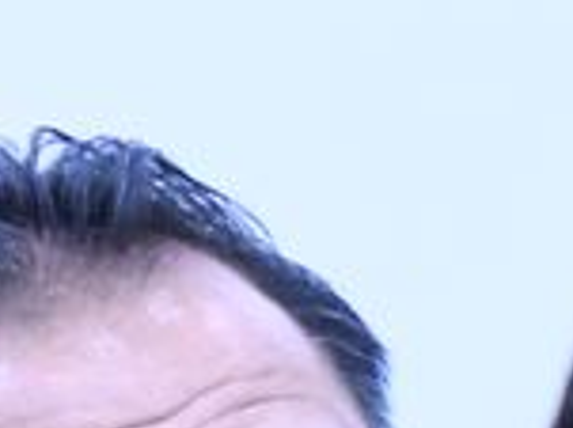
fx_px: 19699
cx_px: 239
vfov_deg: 1.2
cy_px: 1134
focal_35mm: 1191
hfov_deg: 1.7
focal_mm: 122
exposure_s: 1/200
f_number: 5.6
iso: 14400
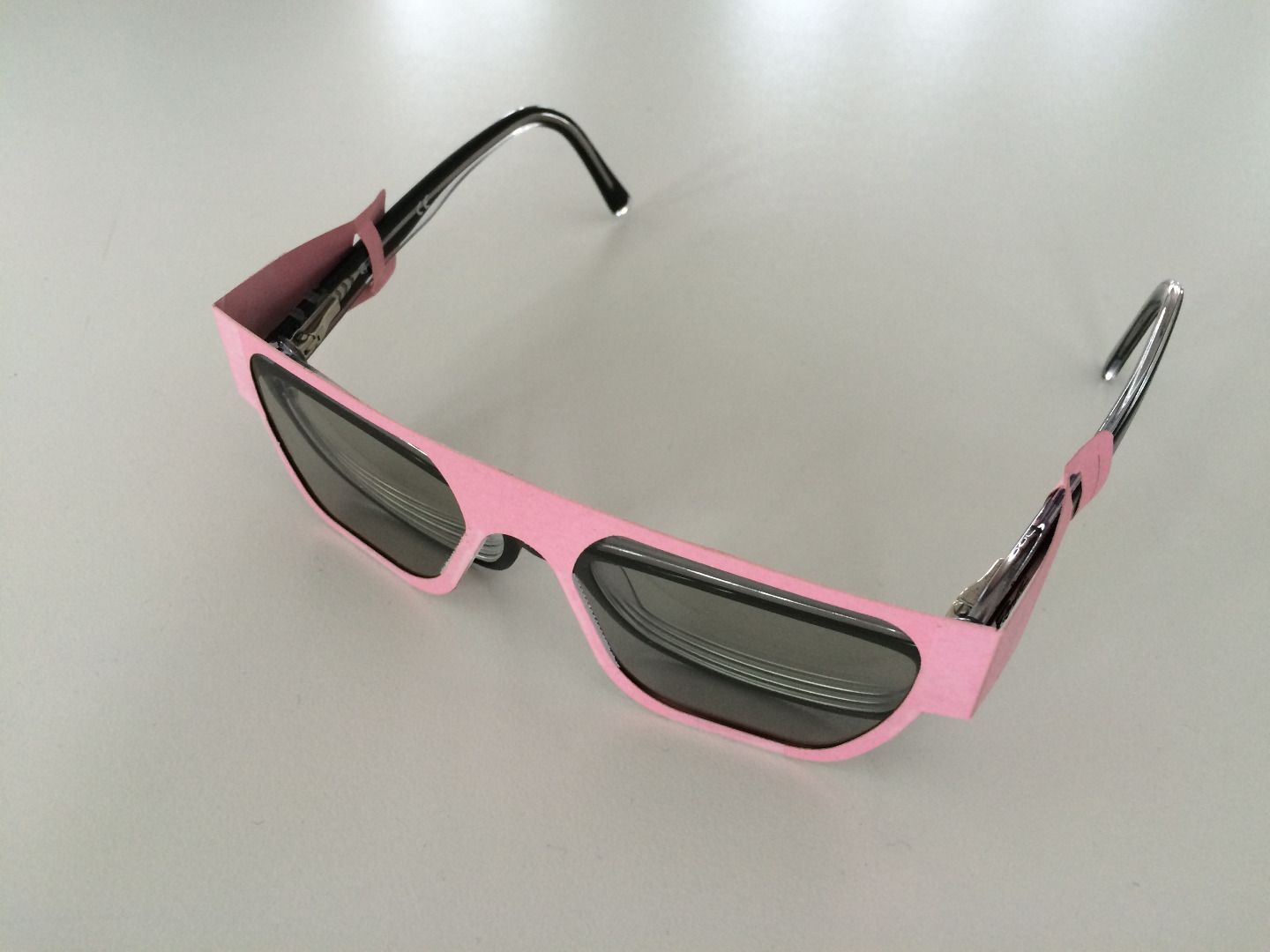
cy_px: 476
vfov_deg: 48.2
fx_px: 1064
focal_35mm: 29
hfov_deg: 61.7
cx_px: 635
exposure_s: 1/33
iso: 125
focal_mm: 4.15
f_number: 2.2
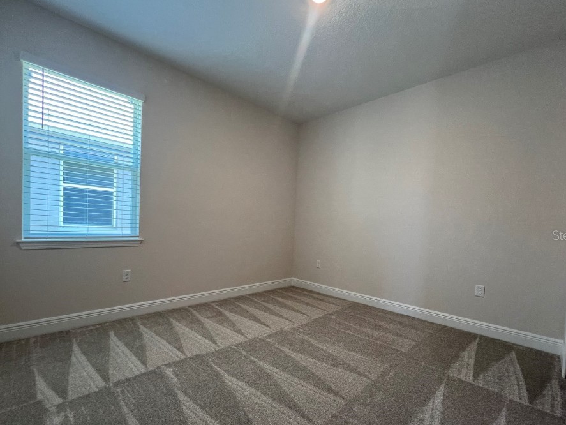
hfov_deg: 98.1
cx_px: 286
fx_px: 245
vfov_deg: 81.5
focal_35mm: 15
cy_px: 235
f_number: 1.8
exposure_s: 1/60
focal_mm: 1.57
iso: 160
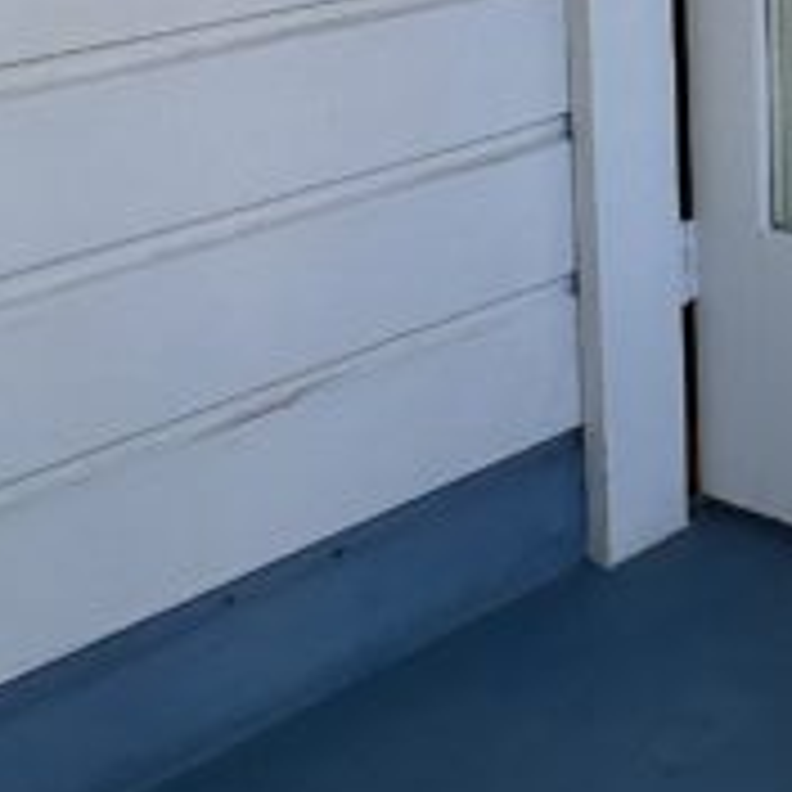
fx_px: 1734
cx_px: 1278
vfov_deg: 23.5
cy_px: -158
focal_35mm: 67
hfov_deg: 20.7
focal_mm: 1.57
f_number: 1.8
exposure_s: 1/296
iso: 32
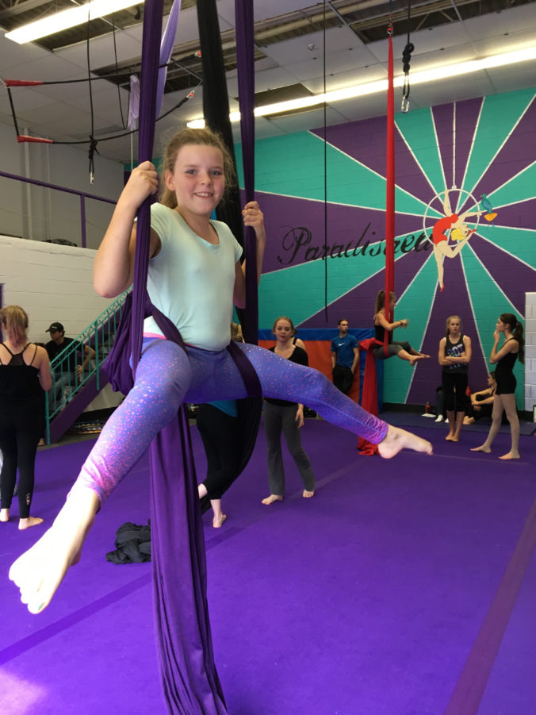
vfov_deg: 61.7
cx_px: 268
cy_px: 358
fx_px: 599
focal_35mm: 29
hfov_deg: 48.2
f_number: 2.2
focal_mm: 4.15
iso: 100
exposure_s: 1/30
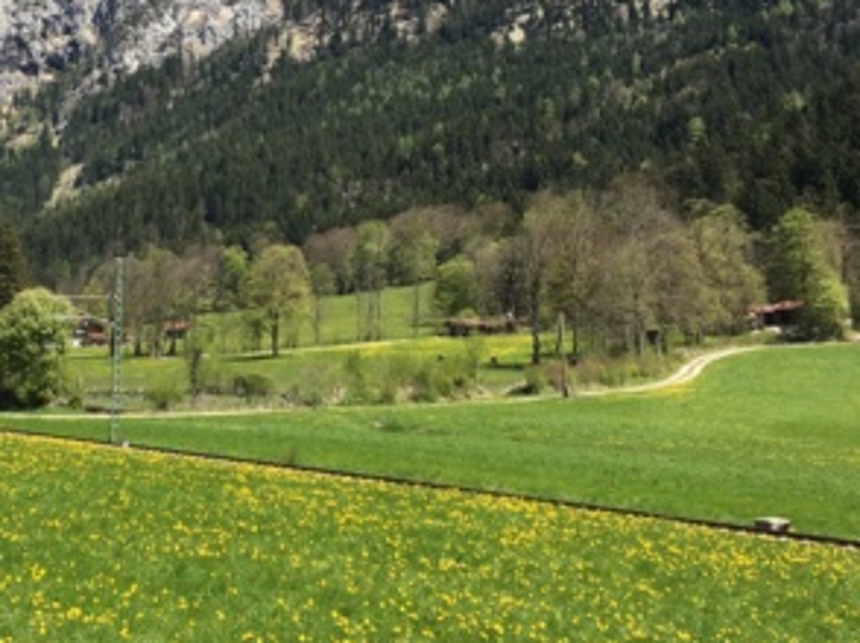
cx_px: 221
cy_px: 50
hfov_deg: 32.7
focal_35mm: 58
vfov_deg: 24.4
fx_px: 1440
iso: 25
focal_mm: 4.15
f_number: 2.2
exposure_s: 1/916
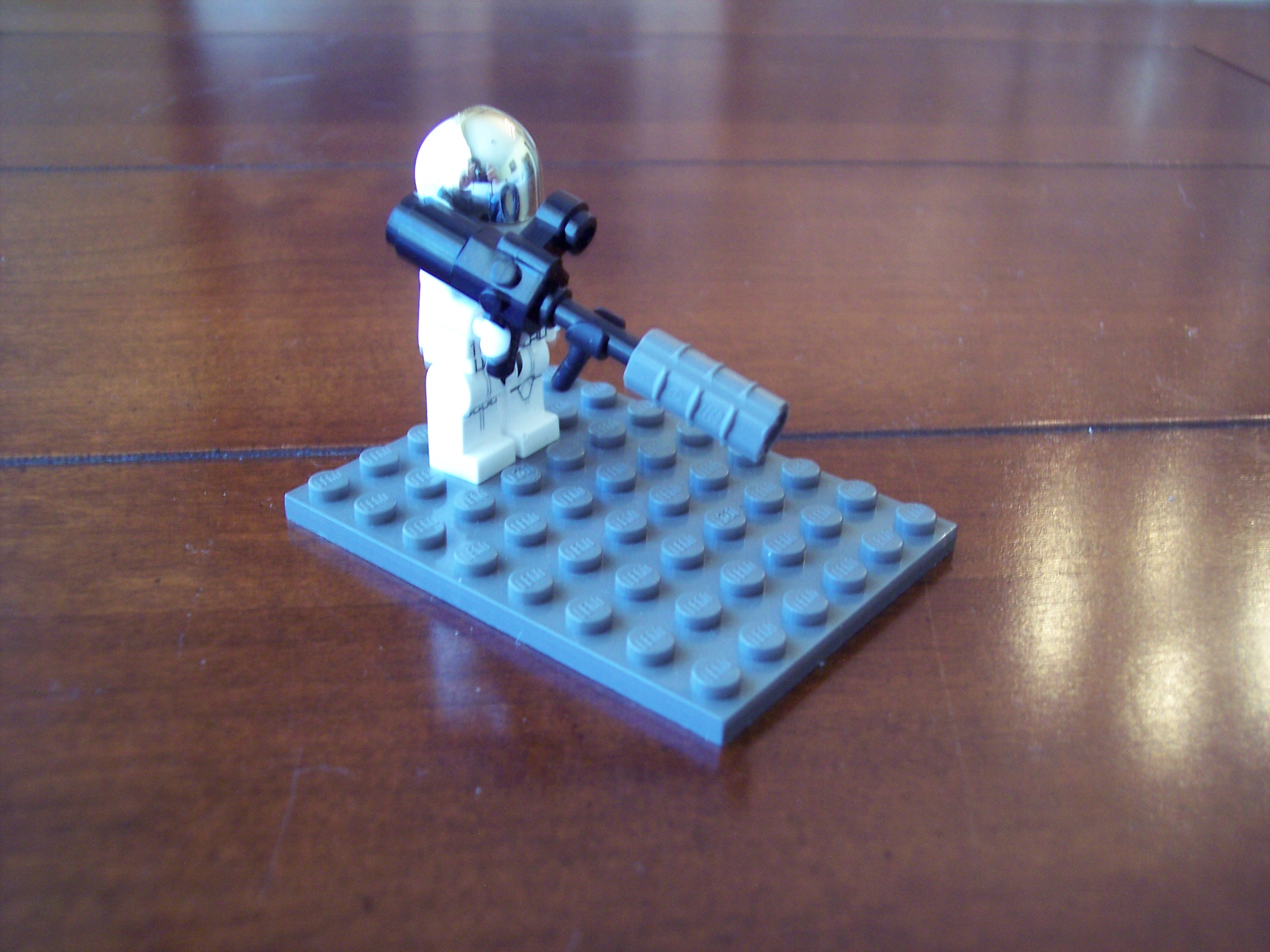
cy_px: 476
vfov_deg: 36.8
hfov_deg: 47.9
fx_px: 1431
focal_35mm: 39
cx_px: 635
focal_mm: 8
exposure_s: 1/10
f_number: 3.4
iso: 200
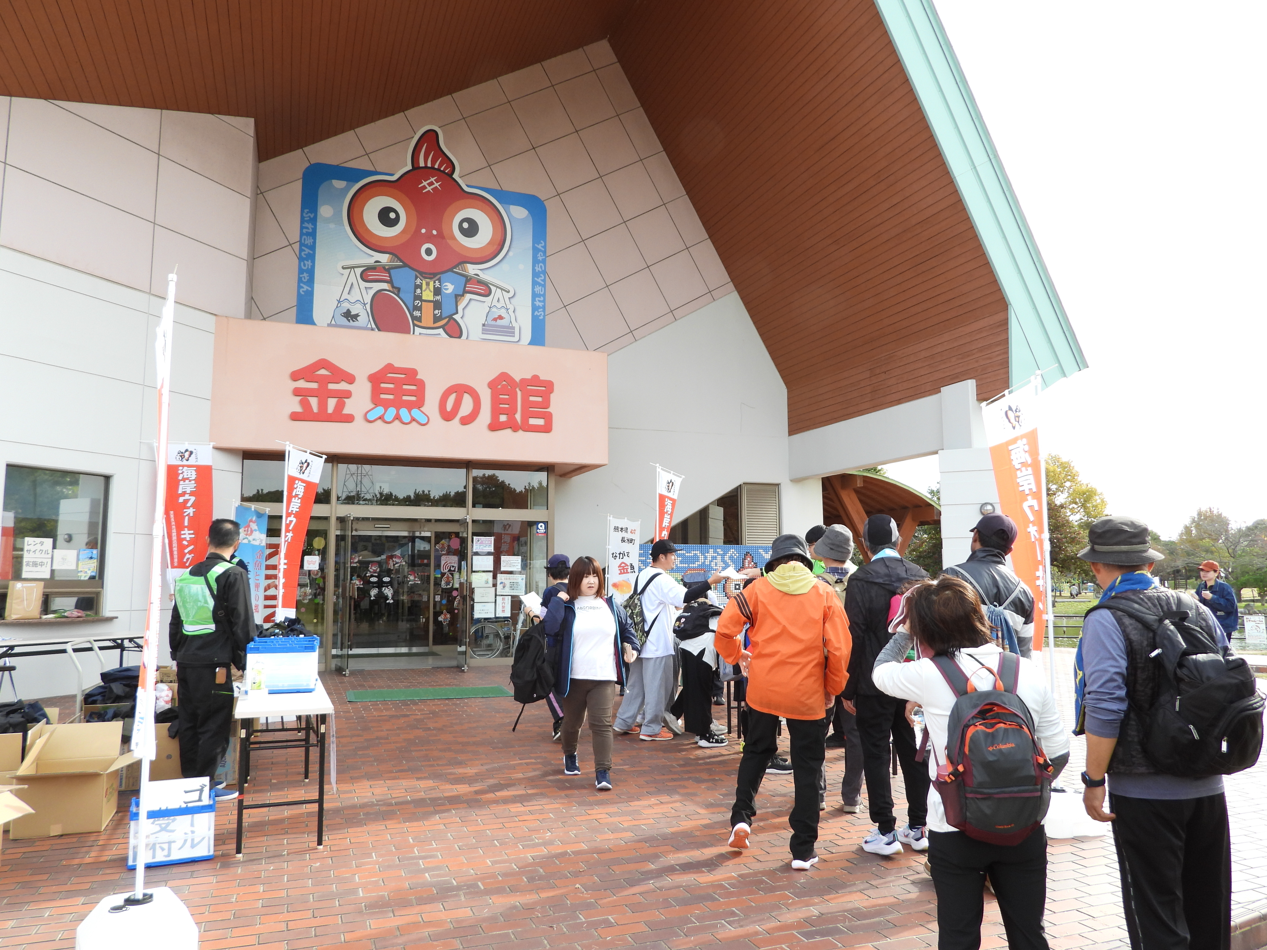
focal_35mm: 24
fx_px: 878
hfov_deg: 71.6
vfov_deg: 56.8
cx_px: 634
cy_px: 475
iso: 100
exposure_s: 1/320
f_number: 2.8
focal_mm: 4.3
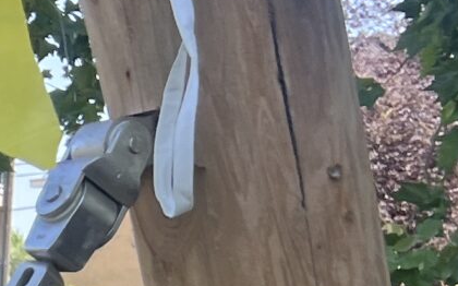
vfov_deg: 7.3
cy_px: 682
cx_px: -700
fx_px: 2096
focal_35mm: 168
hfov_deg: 10.5
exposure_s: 1/628
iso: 50
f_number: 1.5
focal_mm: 5.7
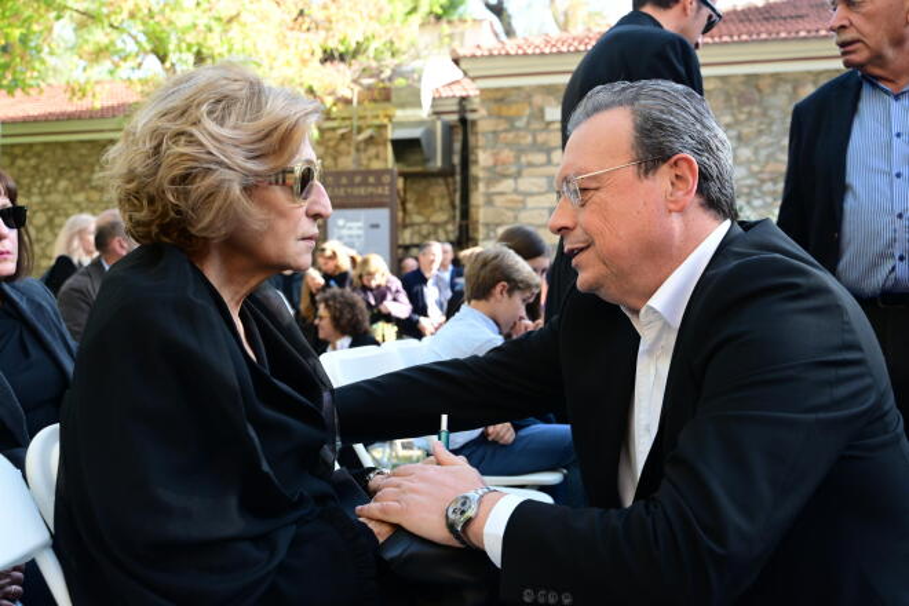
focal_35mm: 37
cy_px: 303
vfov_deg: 35.9
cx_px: 454
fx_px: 934
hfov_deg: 51.9
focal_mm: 37
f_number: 5
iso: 800
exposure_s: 1/400
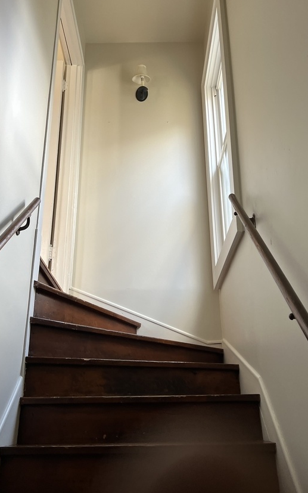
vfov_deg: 53.9
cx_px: 152
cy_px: 222
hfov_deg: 35.3
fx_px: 483
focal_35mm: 36
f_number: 1.5
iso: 125
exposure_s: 1/121
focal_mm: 5.7
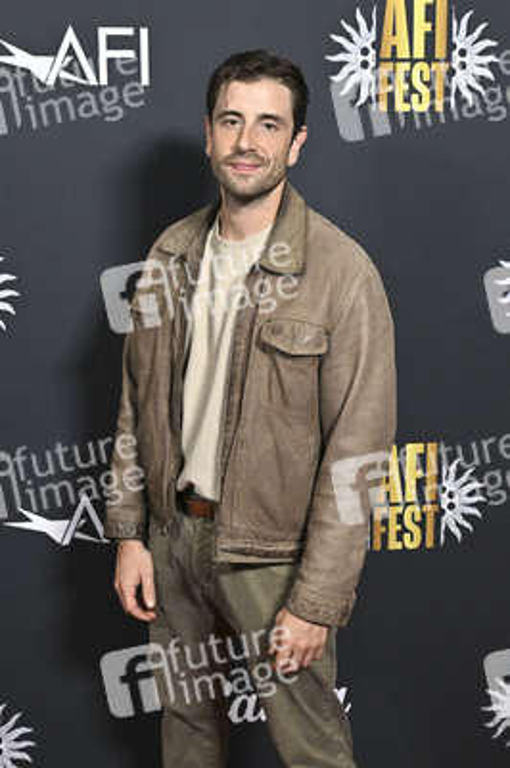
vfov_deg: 38.9
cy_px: 384
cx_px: 255
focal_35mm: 51
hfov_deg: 26.4
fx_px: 1086
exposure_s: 1/320
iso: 2500
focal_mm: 51
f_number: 6.3
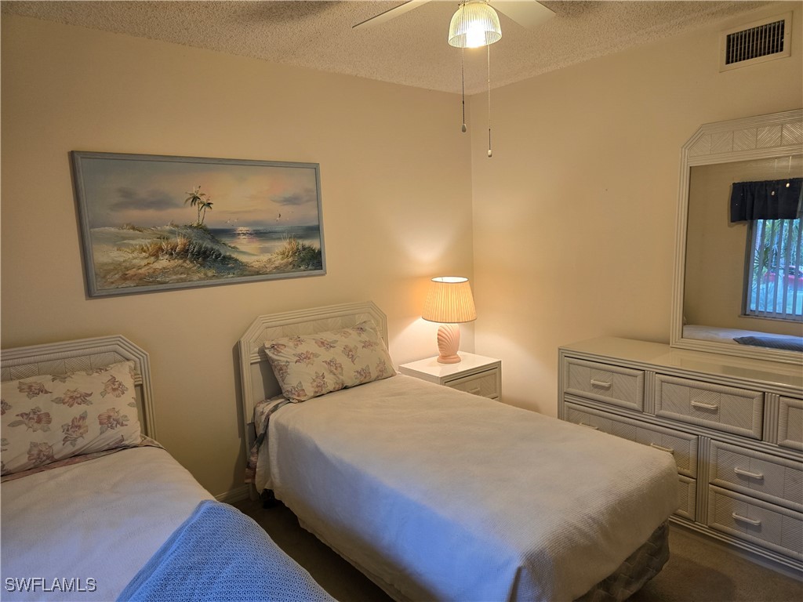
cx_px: 402
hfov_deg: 73.9
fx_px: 534
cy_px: 301
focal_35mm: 23
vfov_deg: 58.9
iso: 125
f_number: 1.7
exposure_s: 1/120
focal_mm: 6.3
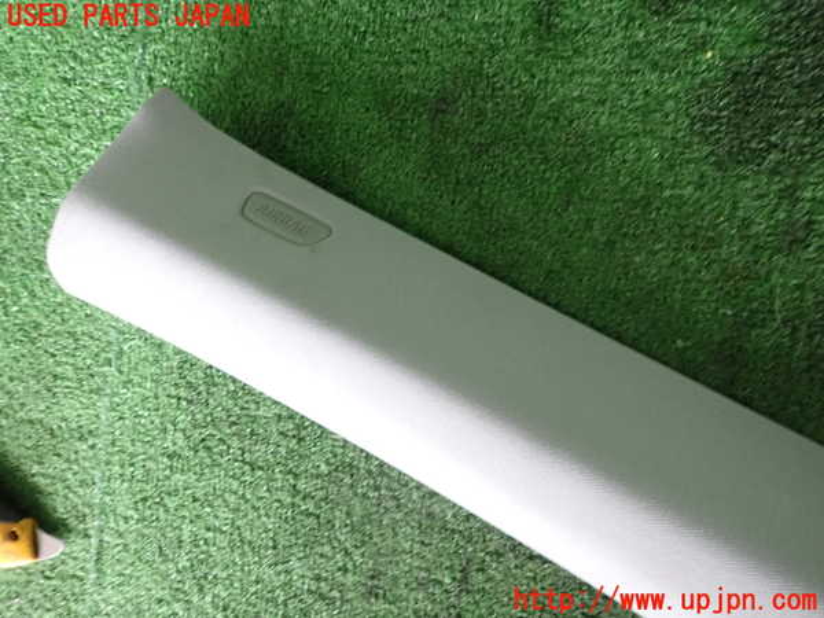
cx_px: 412
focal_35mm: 25
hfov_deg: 69.4
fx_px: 595
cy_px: 309
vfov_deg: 54.9
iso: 400
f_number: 2
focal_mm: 4.5
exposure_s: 1/30
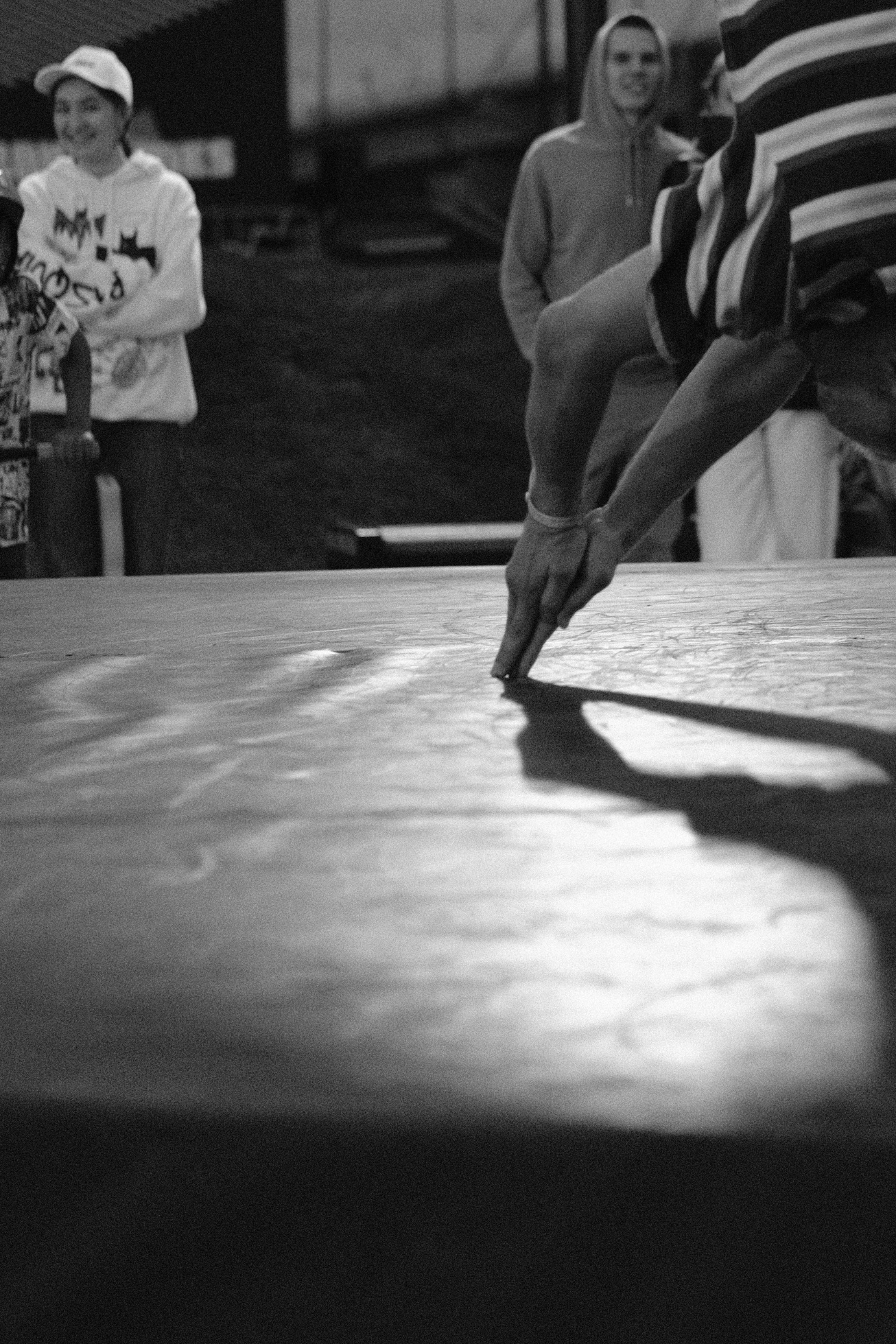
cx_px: 718
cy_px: 115
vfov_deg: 13.8
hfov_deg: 9.3
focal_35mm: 147
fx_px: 5488
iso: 4000
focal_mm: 50
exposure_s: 1/640
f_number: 2
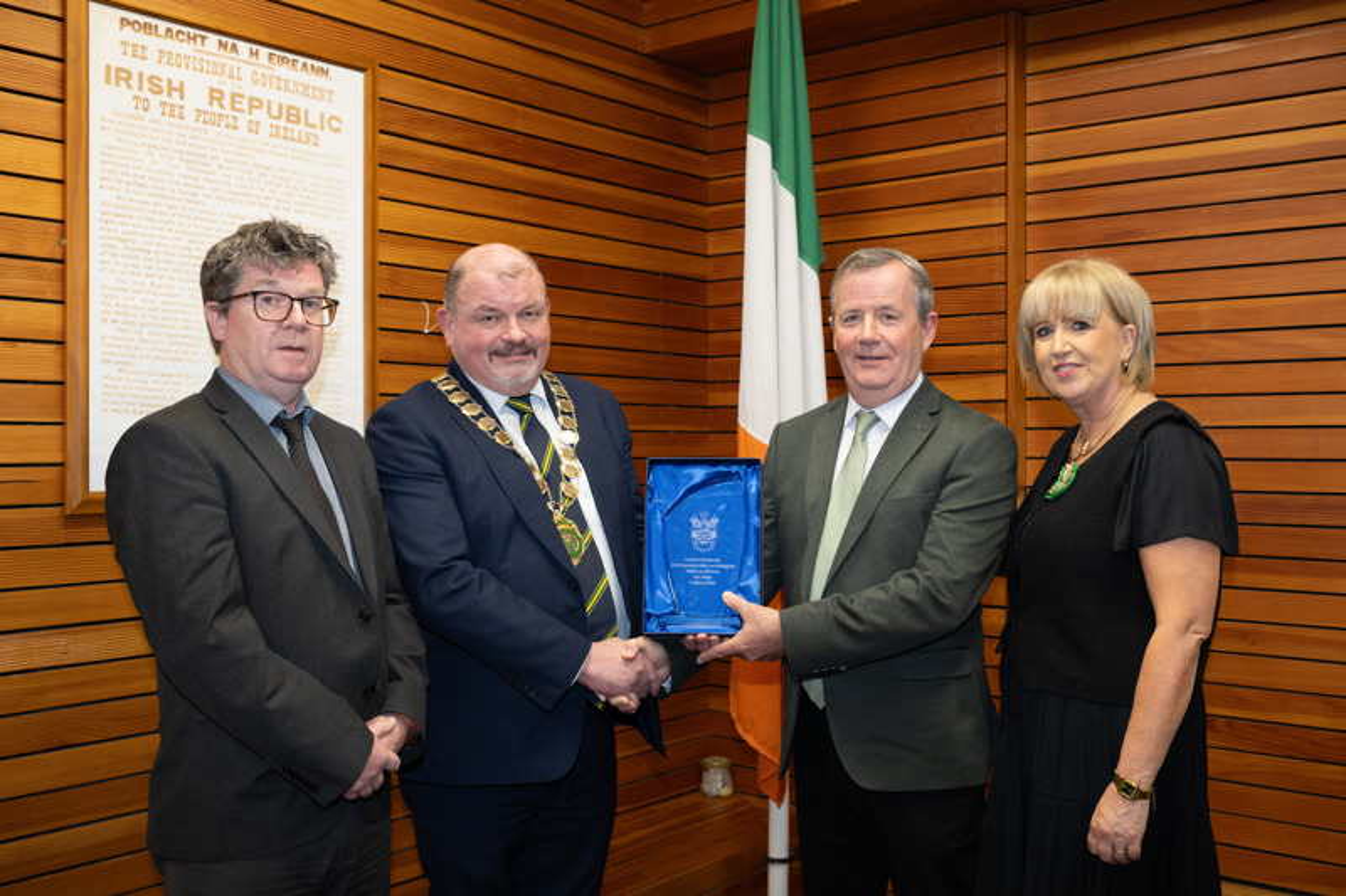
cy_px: 448
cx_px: 673
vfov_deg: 35.9
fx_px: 1383
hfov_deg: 51.9
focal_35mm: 37
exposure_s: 1/50
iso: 1000
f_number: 5
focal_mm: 37
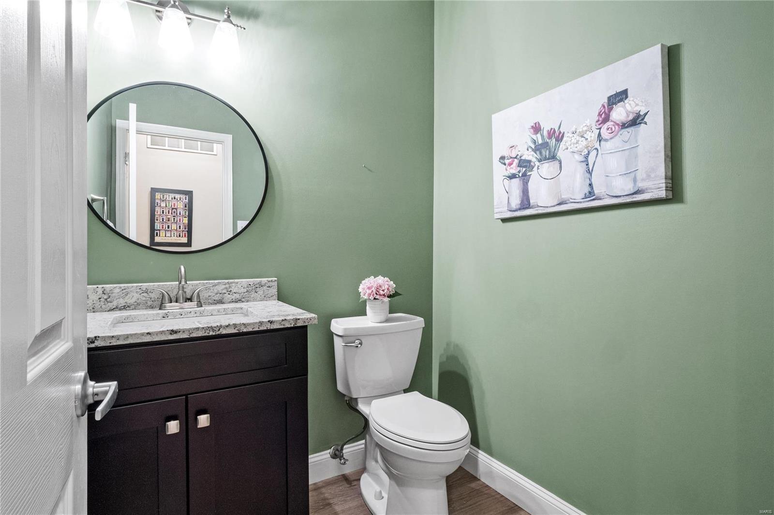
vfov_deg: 67.4
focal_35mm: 18
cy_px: 258
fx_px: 387
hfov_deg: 90.0
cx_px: 387
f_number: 10
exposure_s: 1/2.5
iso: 400
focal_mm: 9
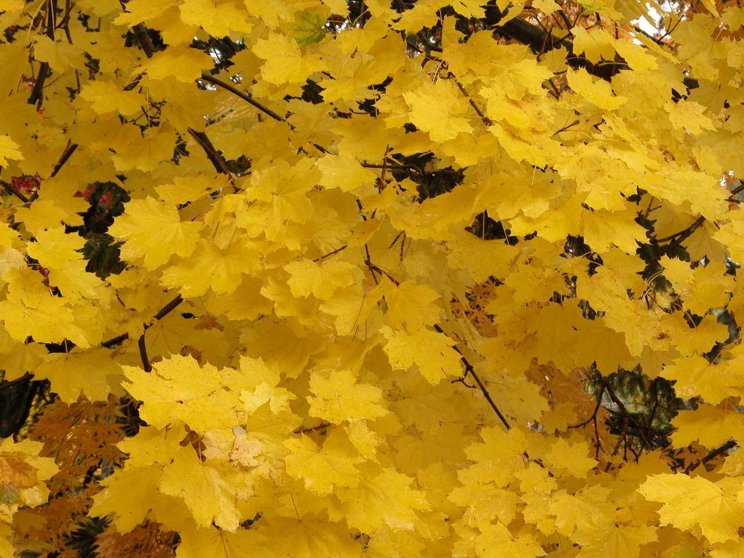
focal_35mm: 136
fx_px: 2923
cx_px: 372
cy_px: 279
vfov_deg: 10.9
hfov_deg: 14.5
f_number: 7.7
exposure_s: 1/5.5
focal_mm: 34.7
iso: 100
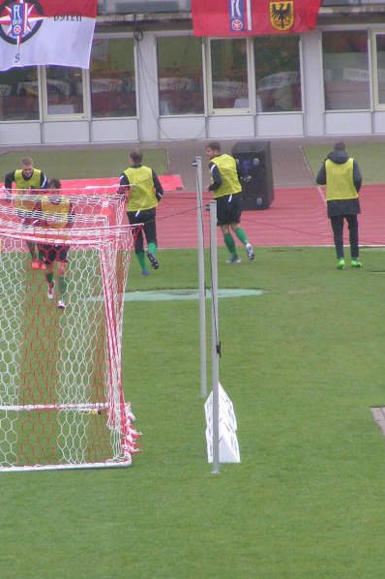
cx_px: 156
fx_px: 6954
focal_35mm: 433
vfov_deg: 4.8
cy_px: 290
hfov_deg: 3.2
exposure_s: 1/250
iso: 200
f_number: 3.5
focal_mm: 47.6
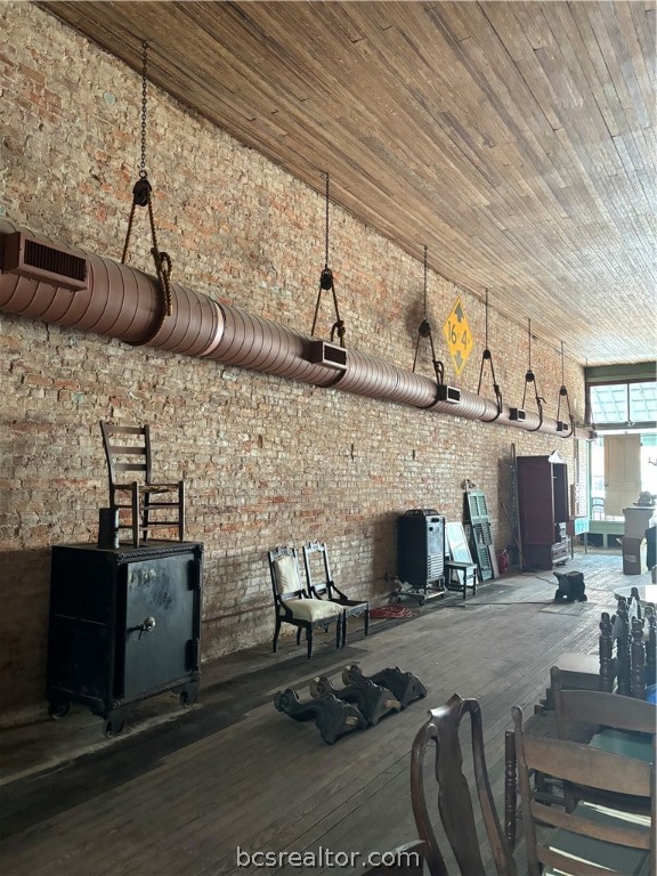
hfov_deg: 53.1
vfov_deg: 67.3
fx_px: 658
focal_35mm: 26
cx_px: 328
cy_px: 438
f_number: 1.6
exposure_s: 1/59
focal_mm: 5.96
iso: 500
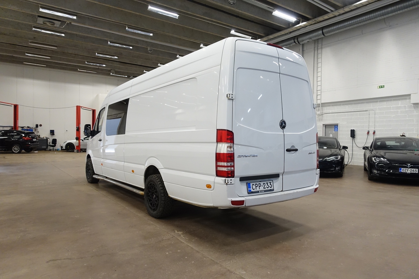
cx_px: 210
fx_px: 279
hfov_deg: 73.7
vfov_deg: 53.1
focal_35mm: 24
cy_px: 140
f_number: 2.5
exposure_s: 1/125
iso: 1000
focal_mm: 8.8
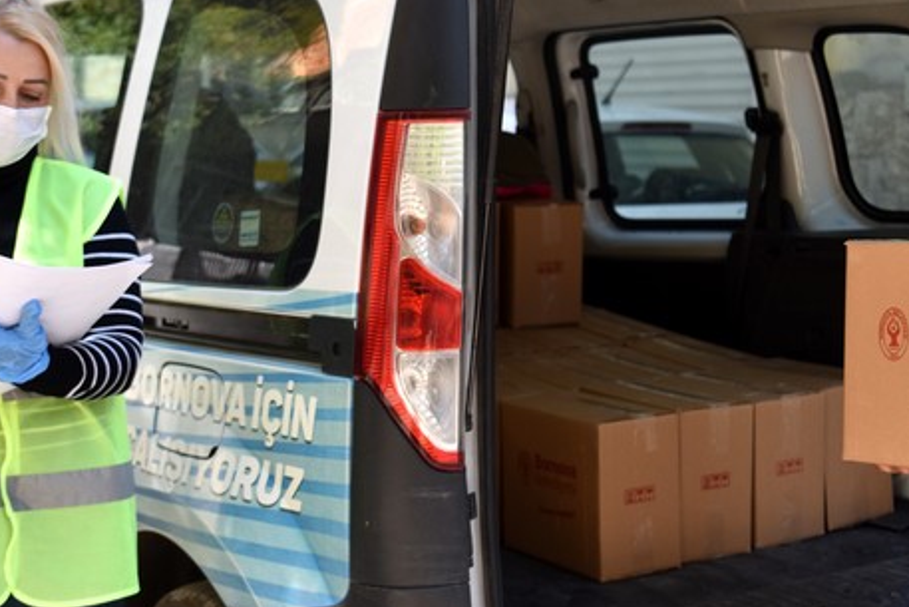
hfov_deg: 31.7
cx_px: 573
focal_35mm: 63
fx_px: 1591
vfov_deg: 21.6
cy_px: 257
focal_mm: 36
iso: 250
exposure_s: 1/1600
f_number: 2.8
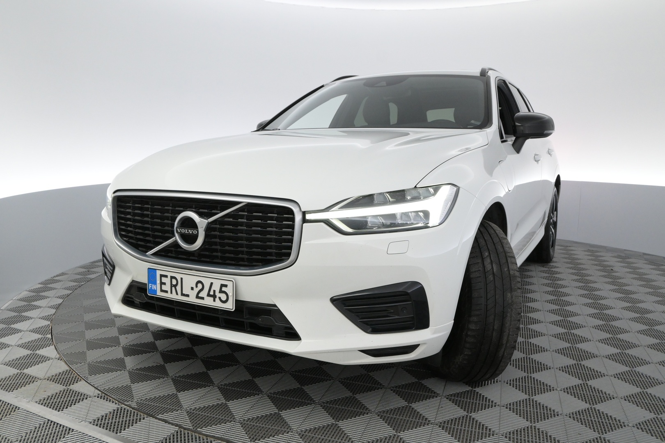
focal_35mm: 29
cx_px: 332
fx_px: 540
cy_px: 222
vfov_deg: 44.6
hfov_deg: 63.2
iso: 2500
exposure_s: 1/160
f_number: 6.3
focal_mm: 19.5
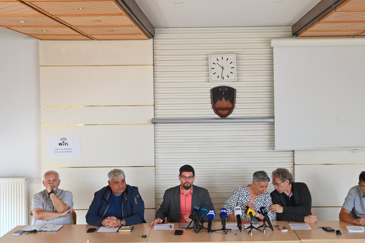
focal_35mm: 60
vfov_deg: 22.6
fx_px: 608
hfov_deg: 33.4
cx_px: 201
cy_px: 119
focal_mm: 52
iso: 1600
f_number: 5
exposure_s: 1/160
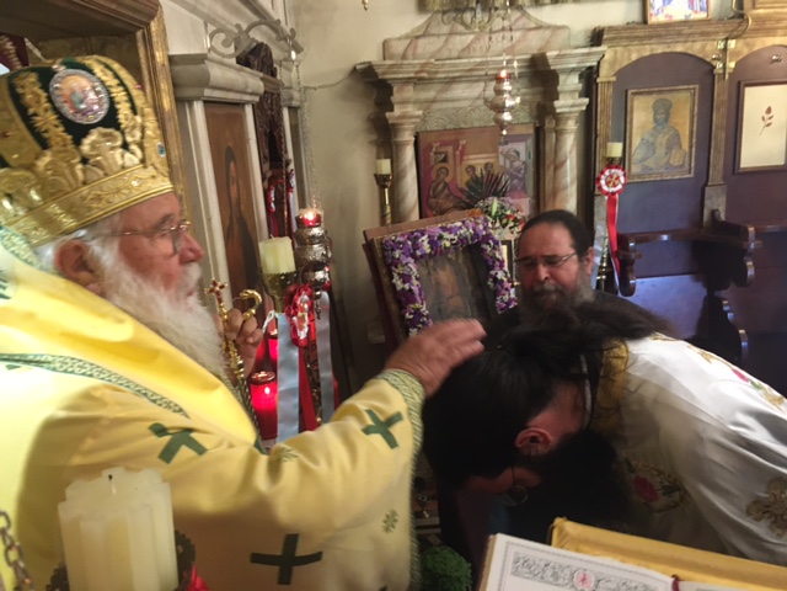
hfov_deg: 61.7
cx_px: 394
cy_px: 296
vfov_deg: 48.2
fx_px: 659
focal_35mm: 29
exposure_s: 1/17
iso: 200
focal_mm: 4.15
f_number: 2.2
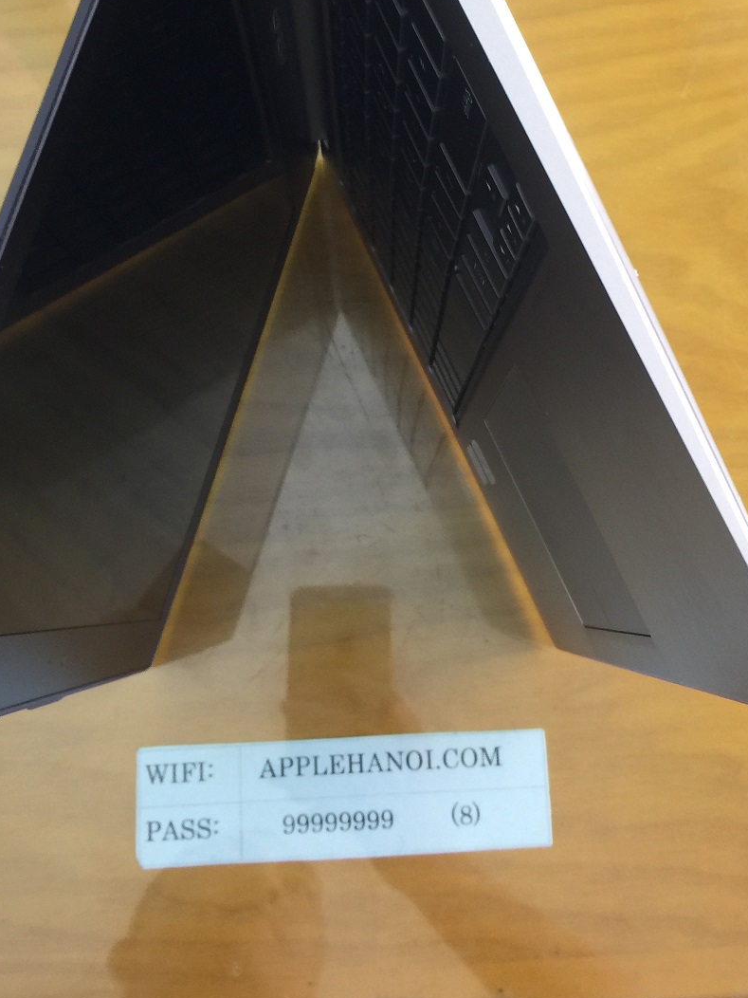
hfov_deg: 32.2
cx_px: 379
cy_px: 290
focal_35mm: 45
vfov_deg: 41.2
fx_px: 1297
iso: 40
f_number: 2.2
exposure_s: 1/17
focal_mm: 4.15
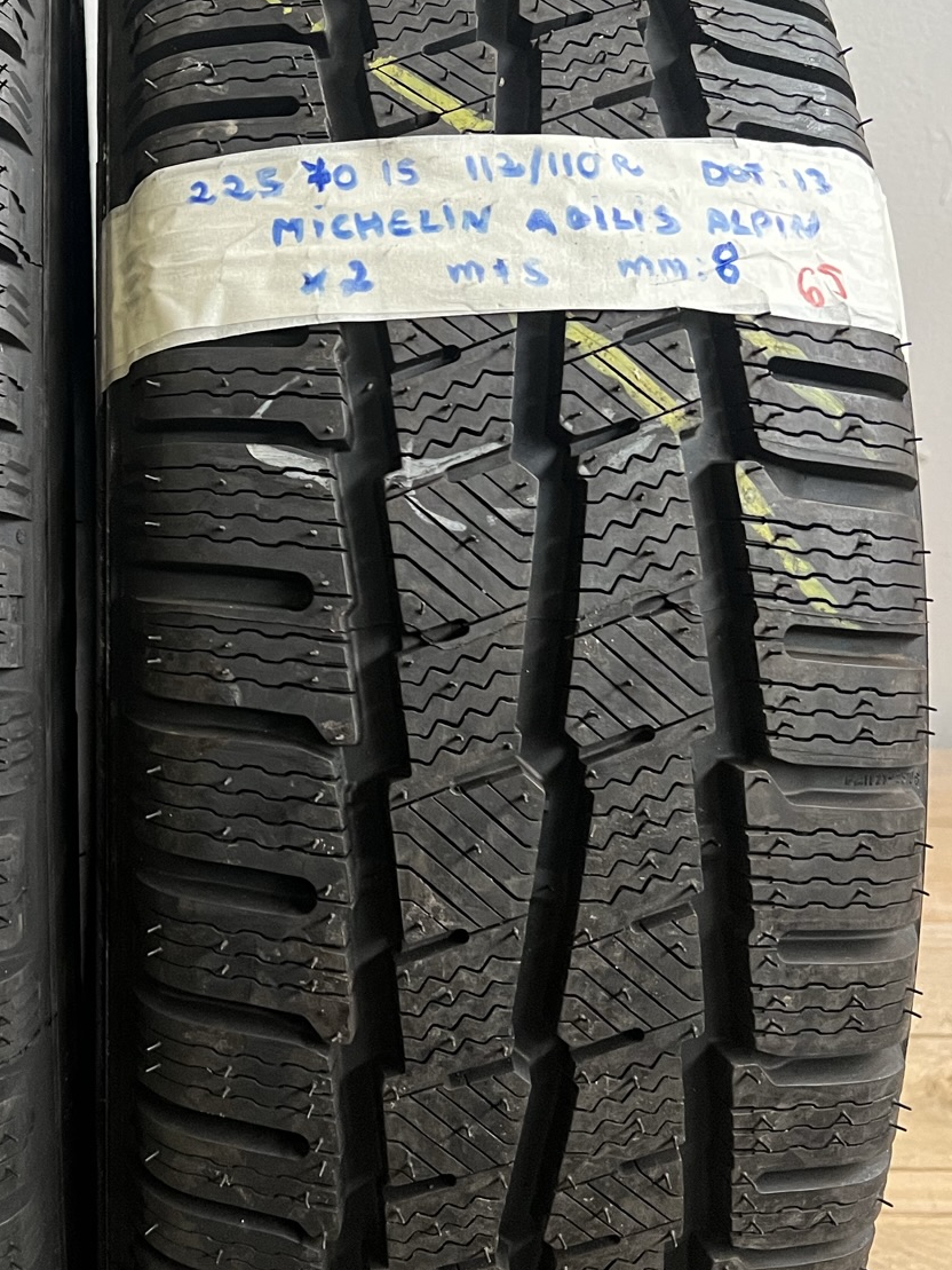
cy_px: 434
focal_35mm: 48
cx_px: 90
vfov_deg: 39.2
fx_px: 1760
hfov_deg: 29.0
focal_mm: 5.7
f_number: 1.5
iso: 320
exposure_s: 1/50
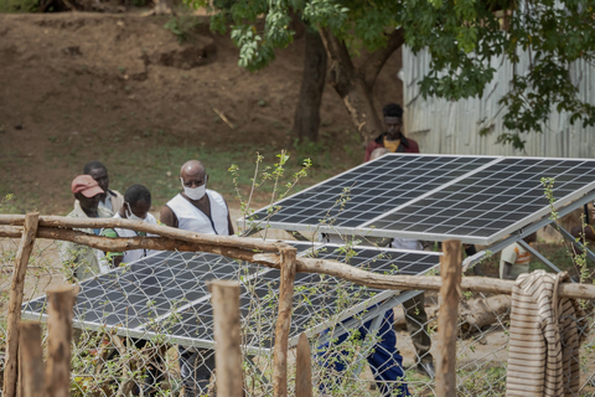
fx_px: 1735
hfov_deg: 19.5
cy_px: 198
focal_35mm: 105
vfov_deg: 13.0
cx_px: 298
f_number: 2.8
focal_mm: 70
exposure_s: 1/3200
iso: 640
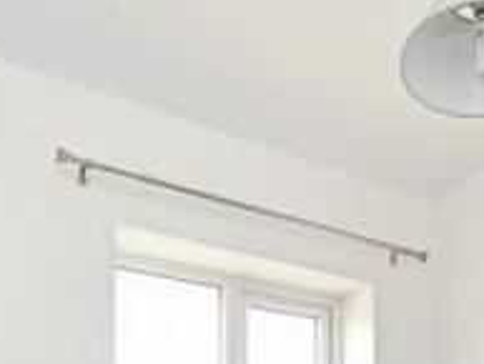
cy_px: 506
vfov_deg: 24.7
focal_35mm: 49
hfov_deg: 38.2
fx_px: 686
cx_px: 345
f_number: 8
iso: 800
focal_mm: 15
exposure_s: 1/60
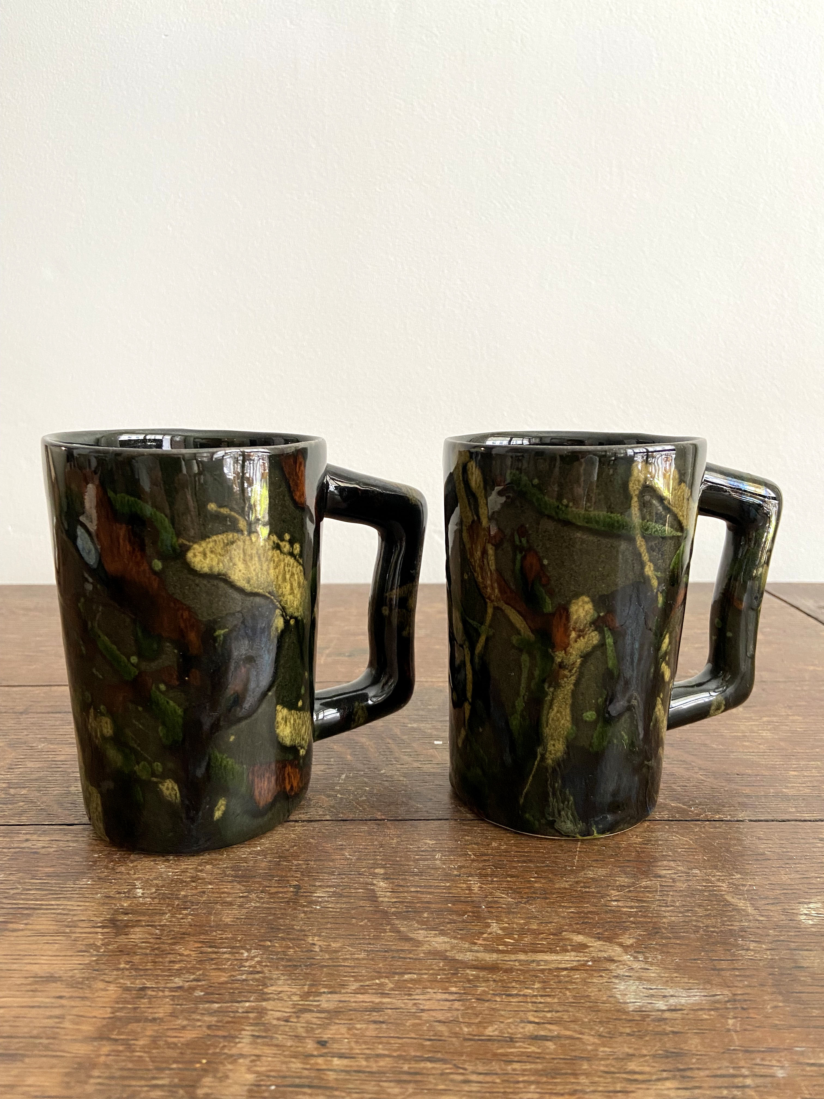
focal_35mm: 26
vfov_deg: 67.3
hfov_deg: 53.1
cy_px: 550
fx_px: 825
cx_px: 412
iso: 125
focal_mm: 4.25
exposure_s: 1/68
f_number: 1.8
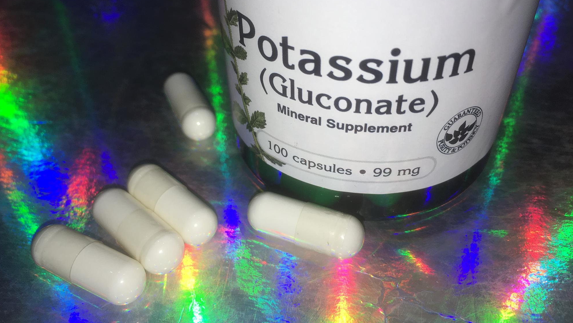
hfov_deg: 61.0
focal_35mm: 32
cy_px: 132
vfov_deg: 36.6
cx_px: 283
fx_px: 486
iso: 25
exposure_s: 1/458
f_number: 2.2
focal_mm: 4.15
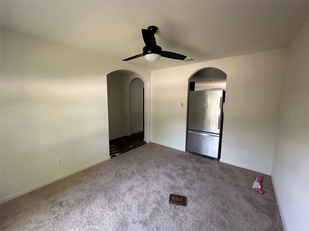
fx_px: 125
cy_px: 116
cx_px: 154
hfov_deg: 102.1
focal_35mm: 14
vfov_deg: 85.7
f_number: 2.2
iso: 320
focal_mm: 2.22
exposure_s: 1/77
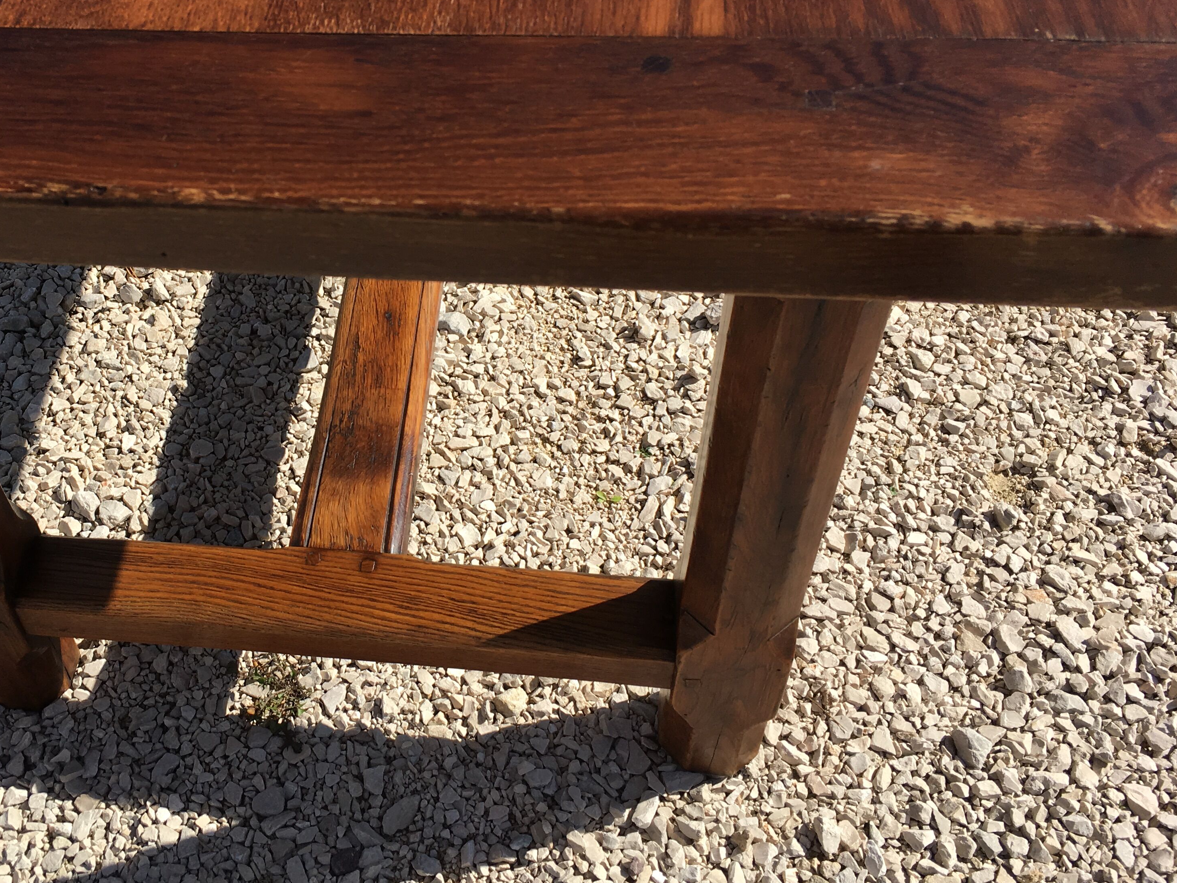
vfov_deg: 35.8
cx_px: 369
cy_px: 347
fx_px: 1360
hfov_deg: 45.9
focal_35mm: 40
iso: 25
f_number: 2.2
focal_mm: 4.15
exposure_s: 1/1508
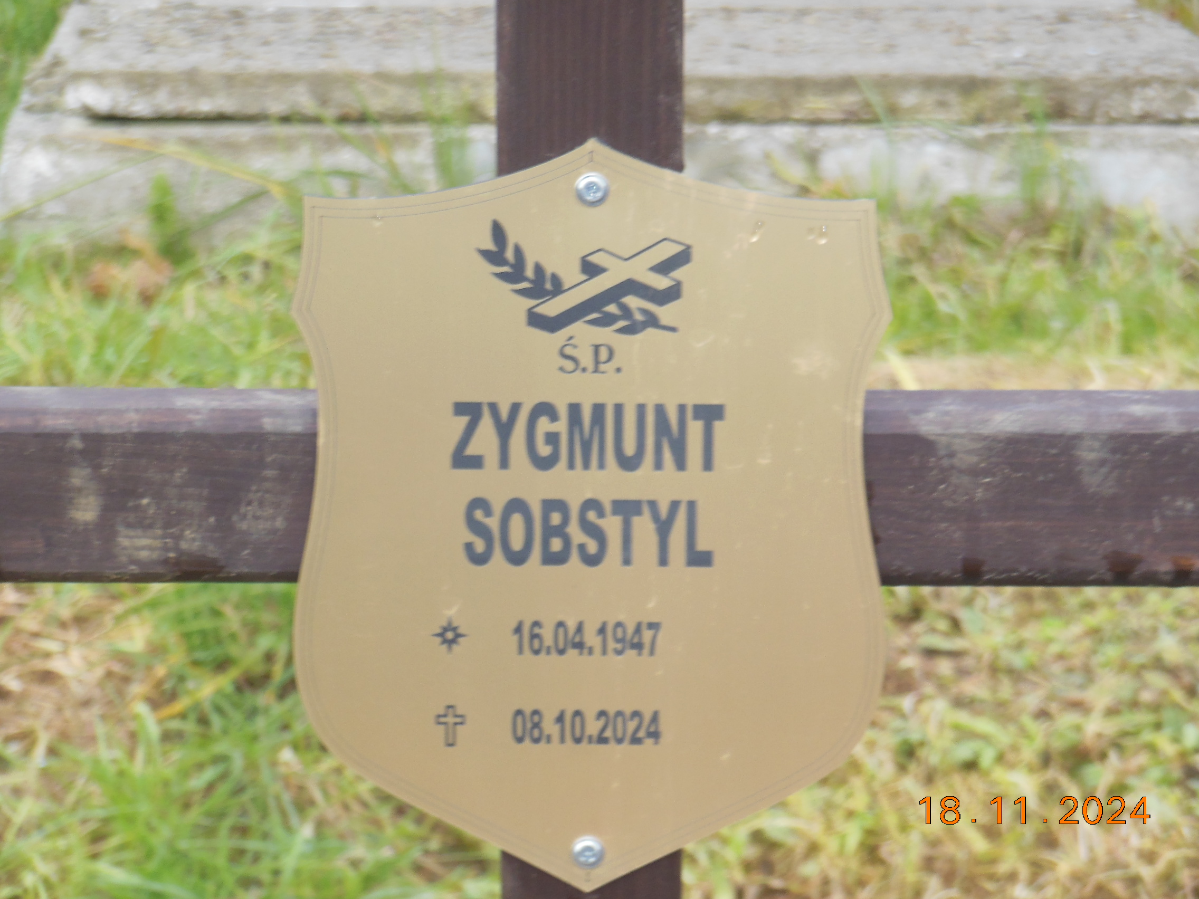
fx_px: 5784
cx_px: 600
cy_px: 450
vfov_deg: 8.9
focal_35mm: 167
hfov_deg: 11.8
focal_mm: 29.8
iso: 200
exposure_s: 1/60
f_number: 5.4
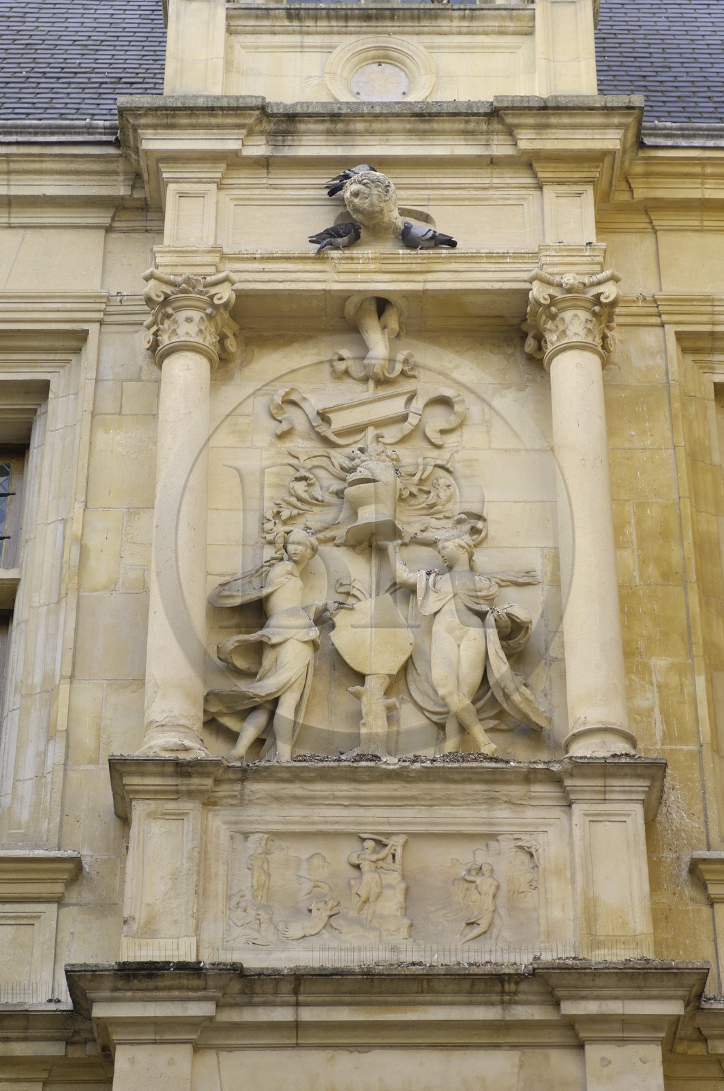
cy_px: 546
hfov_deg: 16.2
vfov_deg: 24.2
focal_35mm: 84
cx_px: 362
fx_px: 2542
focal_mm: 56
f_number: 3.5
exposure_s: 1/100
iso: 100
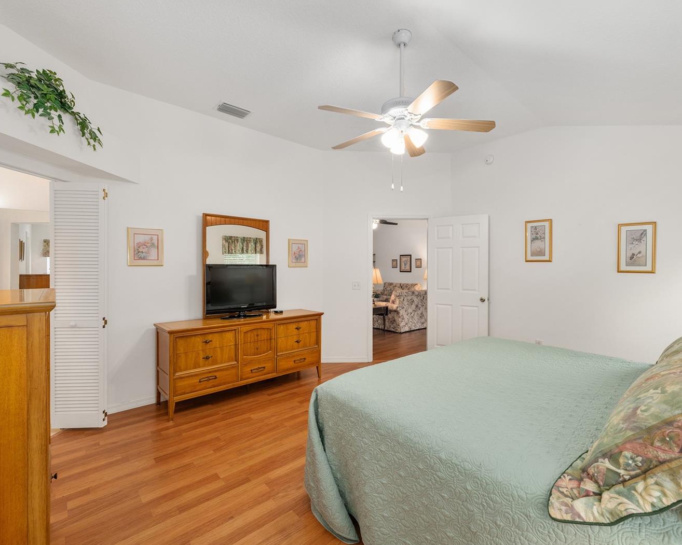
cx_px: 361
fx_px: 323
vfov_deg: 80.4
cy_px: 272
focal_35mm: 16
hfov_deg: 93.0
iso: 500
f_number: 8
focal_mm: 14
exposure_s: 1/8
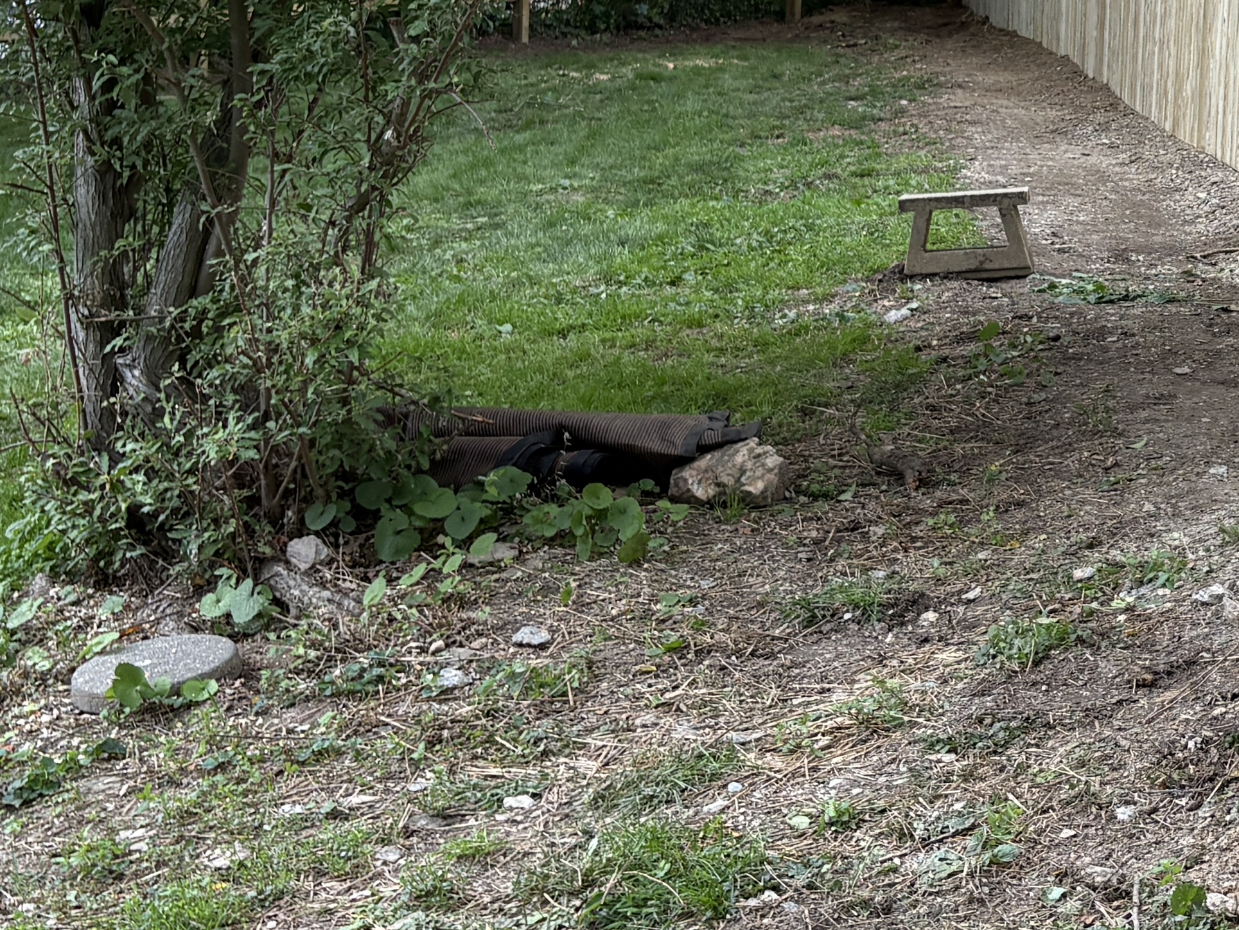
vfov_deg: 18.8
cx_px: 1385
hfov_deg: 23.6
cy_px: 103
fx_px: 2756
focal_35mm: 77
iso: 50
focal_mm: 5.96
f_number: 1.6
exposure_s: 1/453
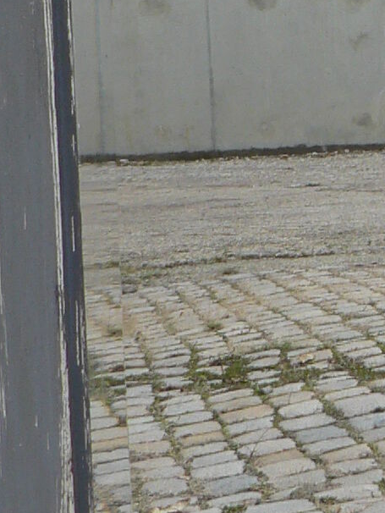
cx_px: 520
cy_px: 124
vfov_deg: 12.9
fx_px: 2252
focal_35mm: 152
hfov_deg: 9.6
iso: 80
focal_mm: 6
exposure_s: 1/250
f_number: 2.8
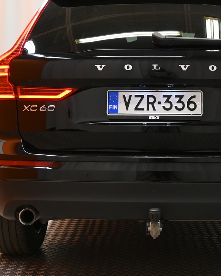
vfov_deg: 26.2
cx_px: 153
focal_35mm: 72
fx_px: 589
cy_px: 88
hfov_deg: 21.1
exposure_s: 1/60
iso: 400
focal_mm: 23
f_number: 4.2
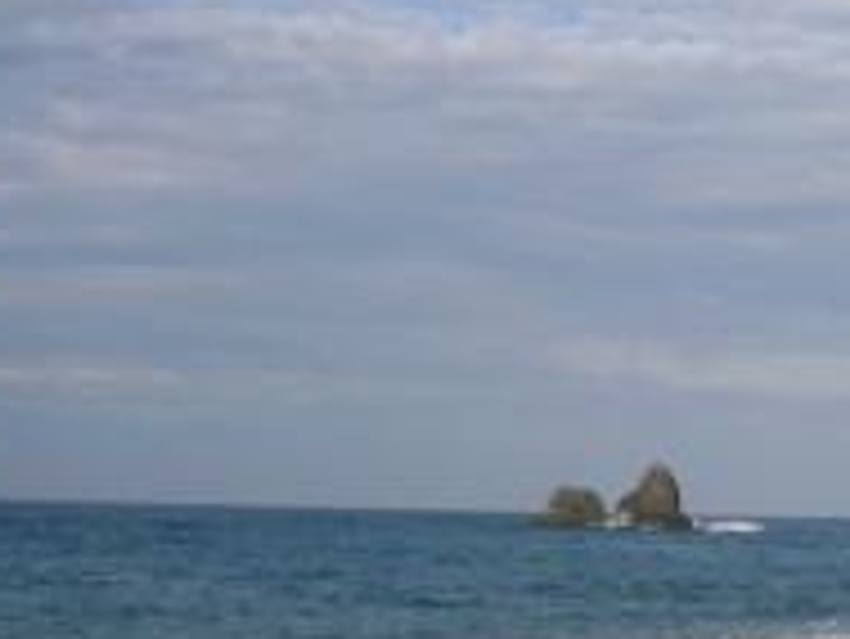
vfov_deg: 17.8
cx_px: 872
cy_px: 261
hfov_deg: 22.5
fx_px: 2039
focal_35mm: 83
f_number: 8
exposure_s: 1/250
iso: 50
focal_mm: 5.8
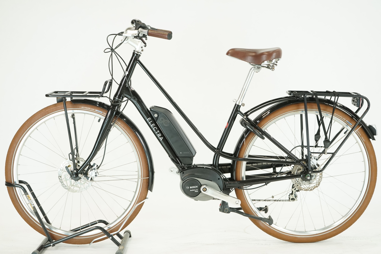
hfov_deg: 31.0
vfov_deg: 20.9
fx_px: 688
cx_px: 190
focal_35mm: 65
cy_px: 127
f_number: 5.6
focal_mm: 65
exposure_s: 1/200
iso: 2000
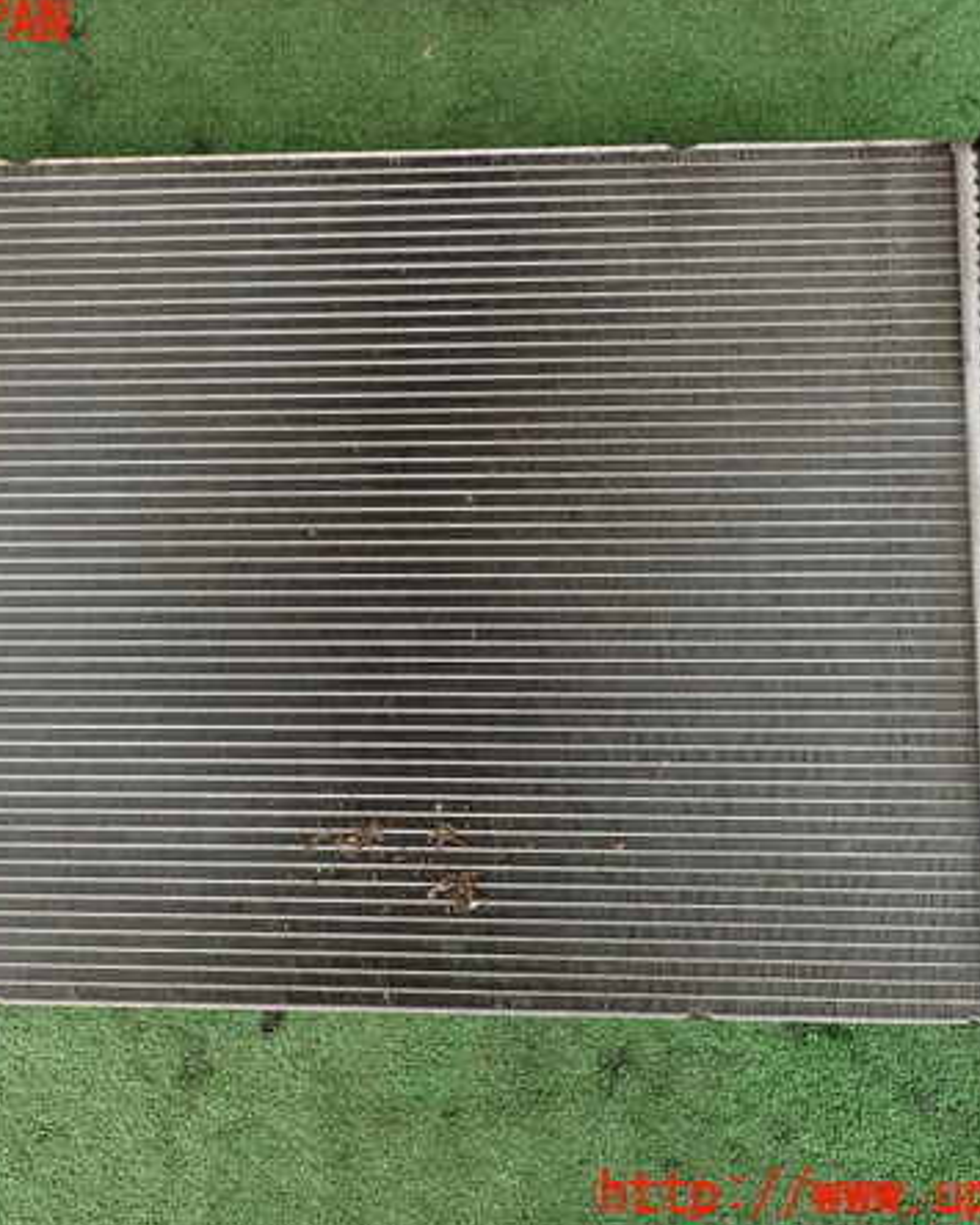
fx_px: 1197
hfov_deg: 44.3
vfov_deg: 54.2
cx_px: 395
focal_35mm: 33
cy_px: 610
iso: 100
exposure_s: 1/125
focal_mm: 4.5
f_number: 2.8
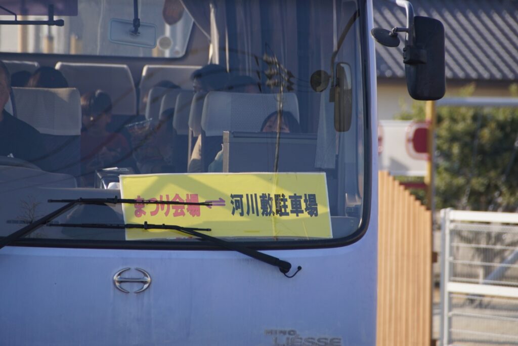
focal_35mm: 375
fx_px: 5399
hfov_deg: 5.5
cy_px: 173
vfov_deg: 3.7
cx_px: 259
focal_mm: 250
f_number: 6.3
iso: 250
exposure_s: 1/400
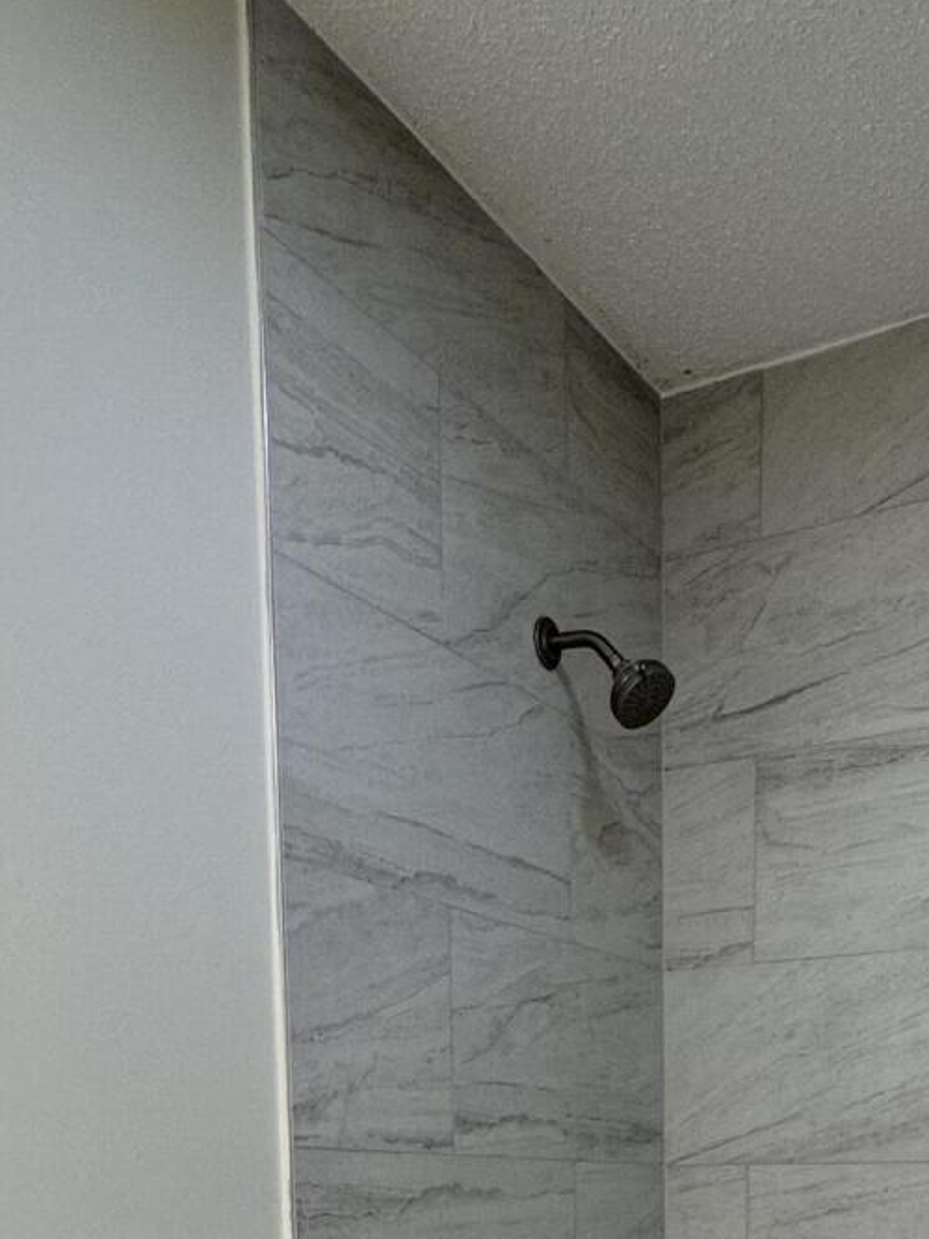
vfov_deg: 36.8
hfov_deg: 34.1
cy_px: 1402
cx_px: 602
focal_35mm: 42
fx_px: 1503
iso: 125
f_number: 2.2
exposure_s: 1/120
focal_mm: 2.22
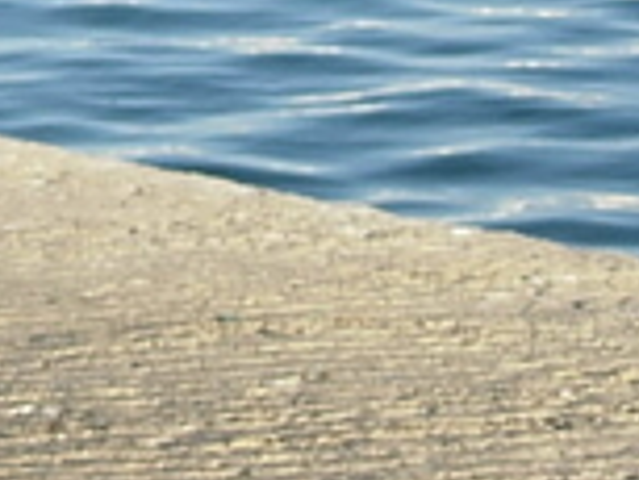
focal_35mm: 443
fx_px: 8184
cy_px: -422
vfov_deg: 3.3
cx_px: -447
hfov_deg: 4.4
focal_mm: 23.4
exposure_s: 1/256
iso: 64
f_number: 4.9
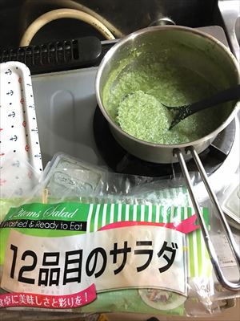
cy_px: 160
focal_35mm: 29
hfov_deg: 48.2
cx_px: 120
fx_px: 268
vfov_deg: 61.7
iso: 64
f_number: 2.2
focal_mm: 4.15
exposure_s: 1/4
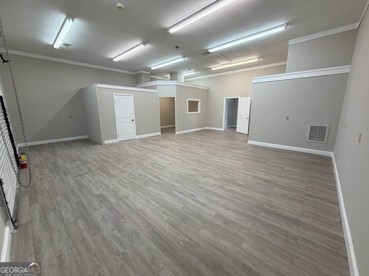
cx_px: 184
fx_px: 149
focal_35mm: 14
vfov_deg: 85.7
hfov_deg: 102.1
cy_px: 138
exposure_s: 1/120
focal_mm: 2.22
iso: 125
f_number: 2.2
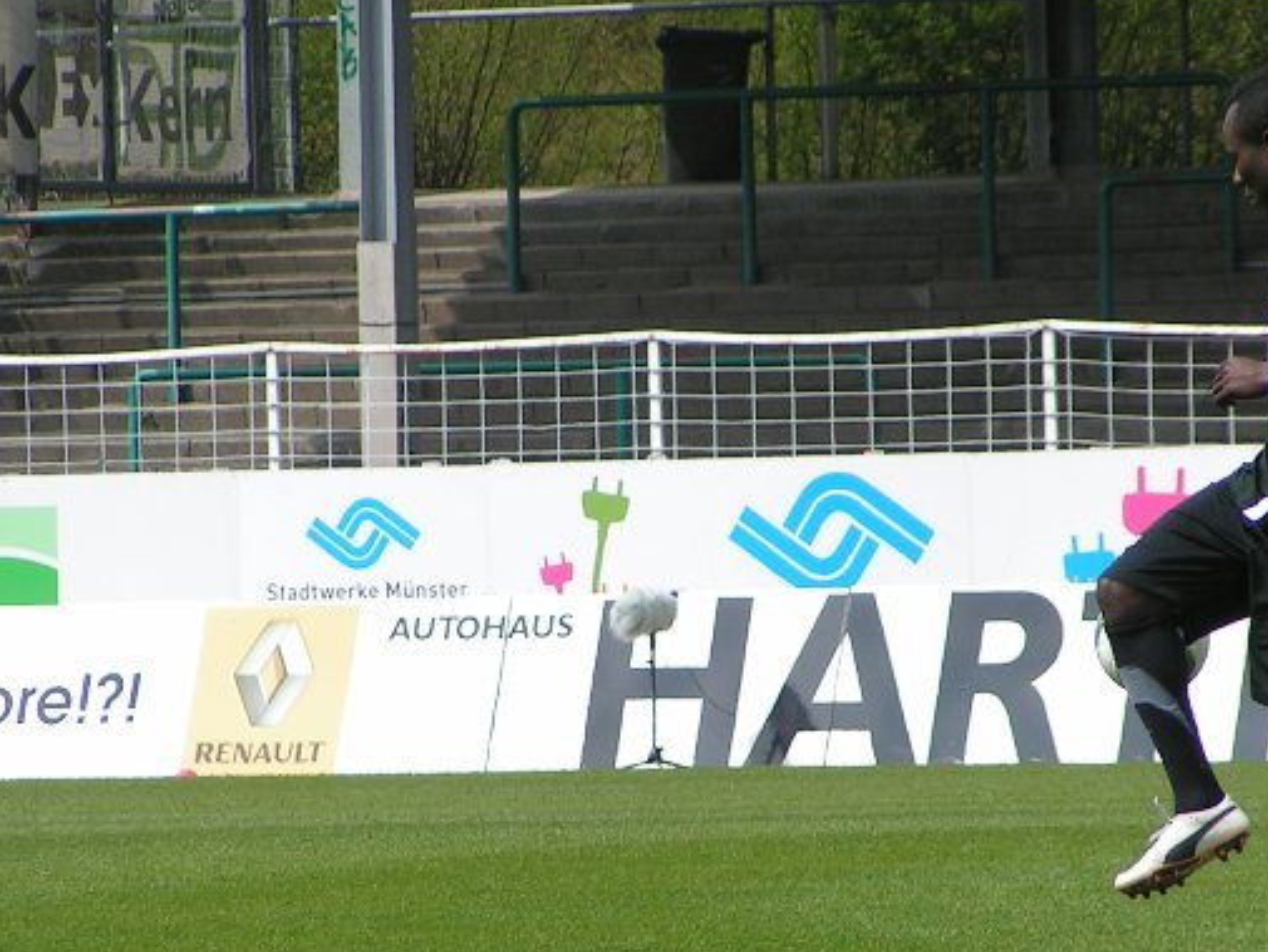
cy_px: 565
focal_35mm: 429
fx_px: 15718
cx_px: 718
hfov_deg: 4.6
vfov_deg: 3.5
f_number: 3.5
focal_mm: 41.4
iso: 50
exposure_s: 1/1000
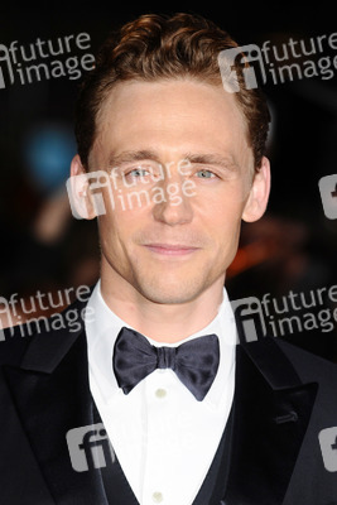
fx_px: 3682
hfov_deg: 5.2
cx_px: 168
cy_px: 252
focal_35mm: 262
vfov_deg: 7.8
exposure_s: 1/200
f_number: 4.5
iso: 320
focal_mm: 175
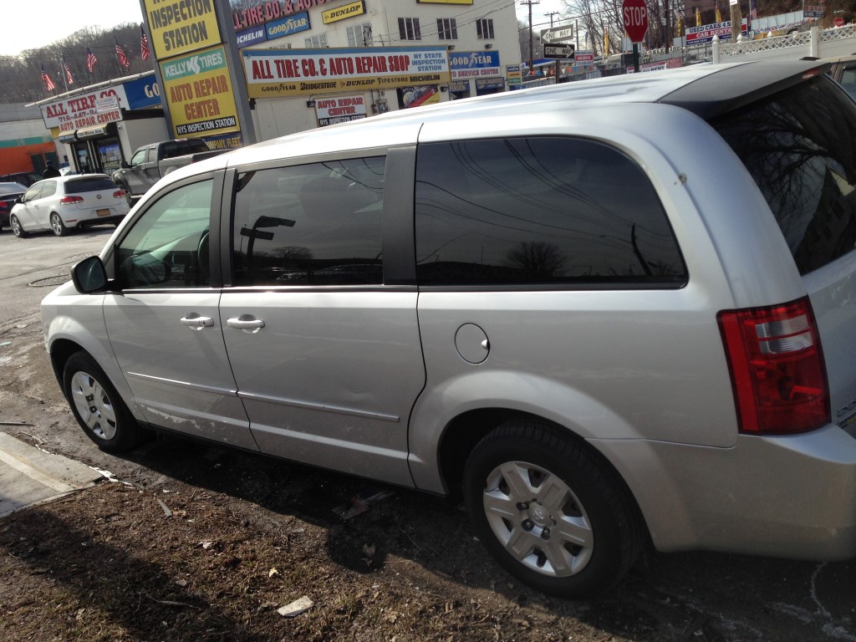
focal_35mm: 33
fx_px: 816
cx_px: 428
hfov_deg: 55.4
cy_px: 321
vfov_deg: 42.9
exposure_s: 1/1004
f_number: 2.4
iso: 50
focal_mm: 4.13
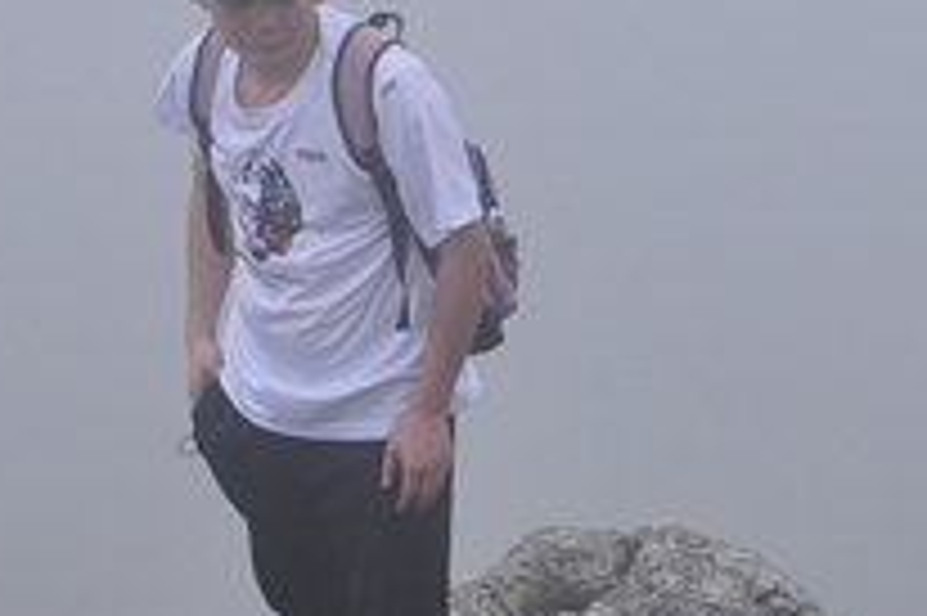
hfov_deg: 8.4
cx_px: 364
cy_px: 362
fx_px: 6304
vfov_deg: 5.6
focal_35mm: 245
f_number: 11
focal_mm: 42
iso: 320
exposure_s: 1/160
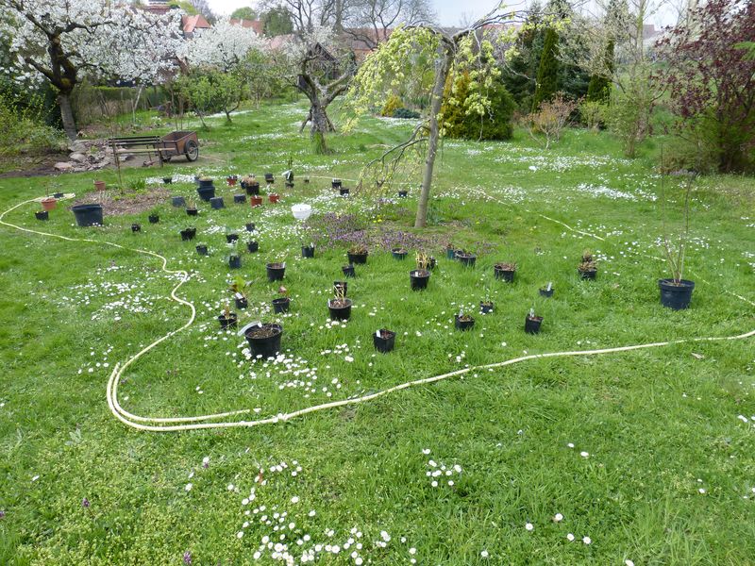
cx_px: 378
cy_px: 283
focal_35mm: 25
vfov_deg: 54.9
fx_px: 545
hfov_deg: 69.4
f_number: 4
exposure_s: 1/250
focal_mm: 4.5
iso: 100
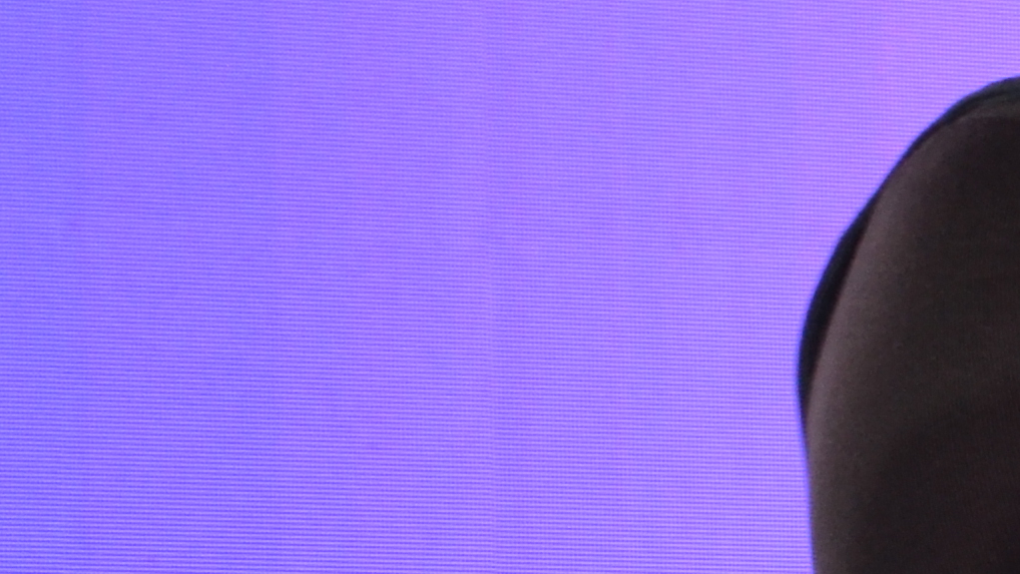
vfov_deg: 2.9
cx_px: 1825
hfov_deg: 5.1
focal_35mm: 418
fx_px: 11294
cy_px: 63
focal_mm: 55
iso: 800
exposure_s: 1/60
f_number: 5.6
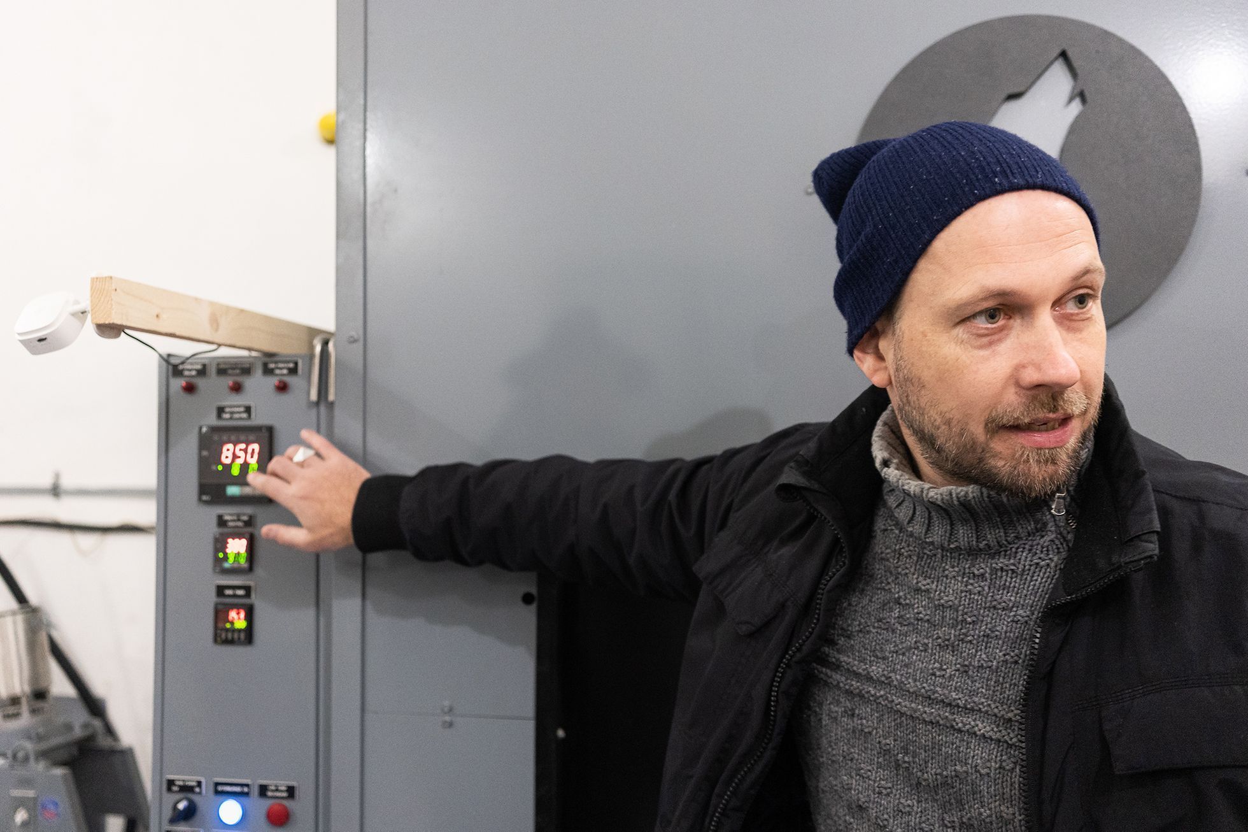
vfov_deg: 37.8
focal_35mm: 35
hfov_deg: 54.4
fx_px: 1213
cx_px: 624
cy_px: 416
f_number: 3.5
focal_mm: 35
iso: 4000
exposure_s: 1/125
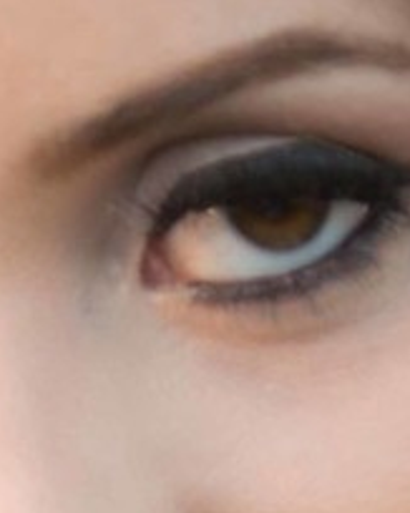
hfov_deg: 3.1
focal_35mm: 497
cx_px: 196
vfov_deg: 3.8
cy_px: 1172
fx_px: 7544
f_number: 2.8
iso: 200
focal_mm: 60
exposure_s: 1/125
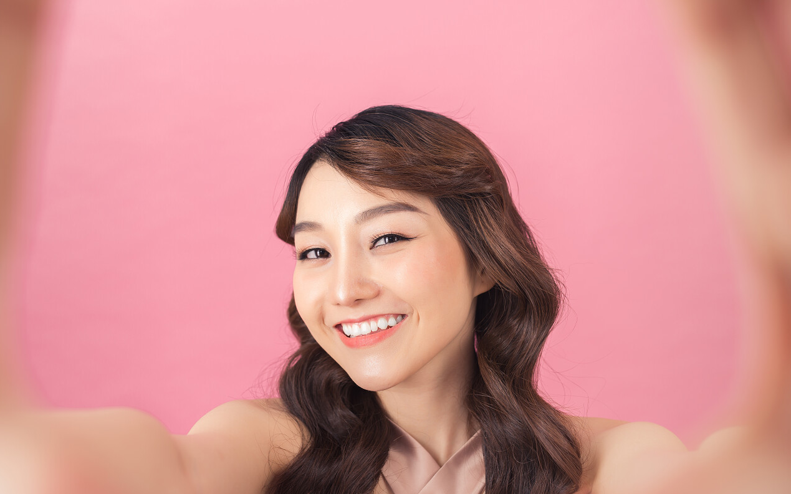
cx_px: 393
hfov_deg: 54.0
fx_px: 776
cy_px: 246
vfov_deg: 35.3
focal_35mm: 36
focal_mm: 35
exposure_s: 1/160
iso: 100
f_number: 4
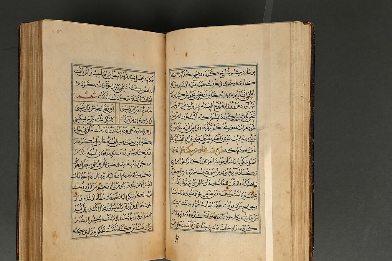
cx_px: 166
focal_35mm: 67
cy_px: 141
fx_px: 730
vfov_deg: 20.3
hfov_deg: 30.0
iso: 250
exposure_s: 1/30
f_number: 13
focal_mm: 57
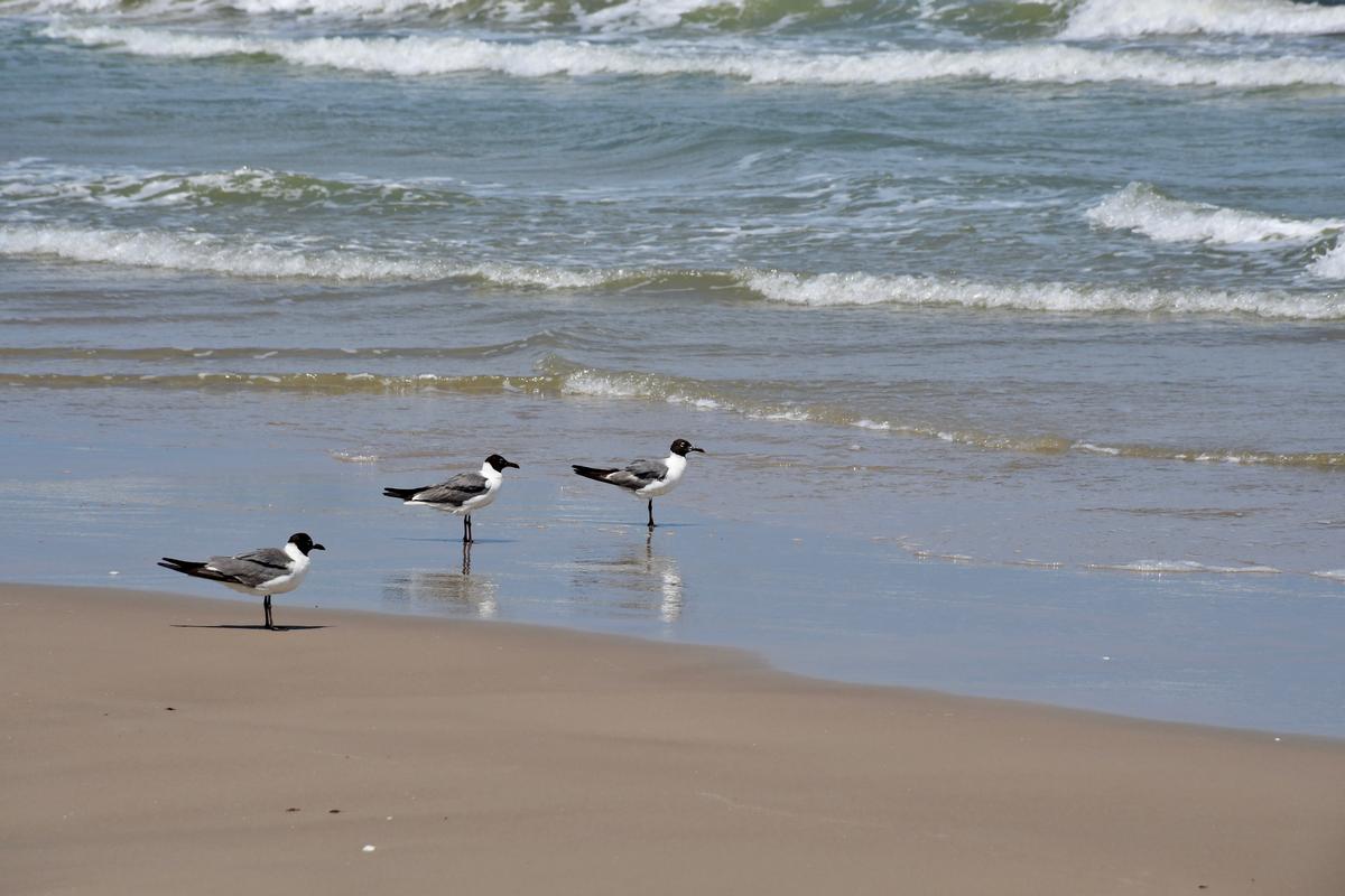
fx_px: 7845
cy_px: 448
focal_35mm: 210
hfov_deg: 9.8
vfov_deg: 6.5
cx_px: 672
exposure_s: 1/500
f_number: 11
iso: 180
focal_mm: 140
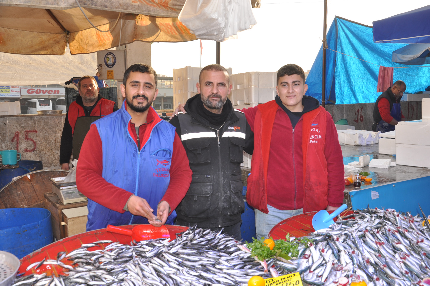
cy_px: 143
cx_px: 215
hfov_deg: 51.3
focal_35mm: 38
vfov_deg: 35.4
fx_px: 447
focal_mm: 25
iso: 200
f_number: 6.3
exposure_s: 1/200
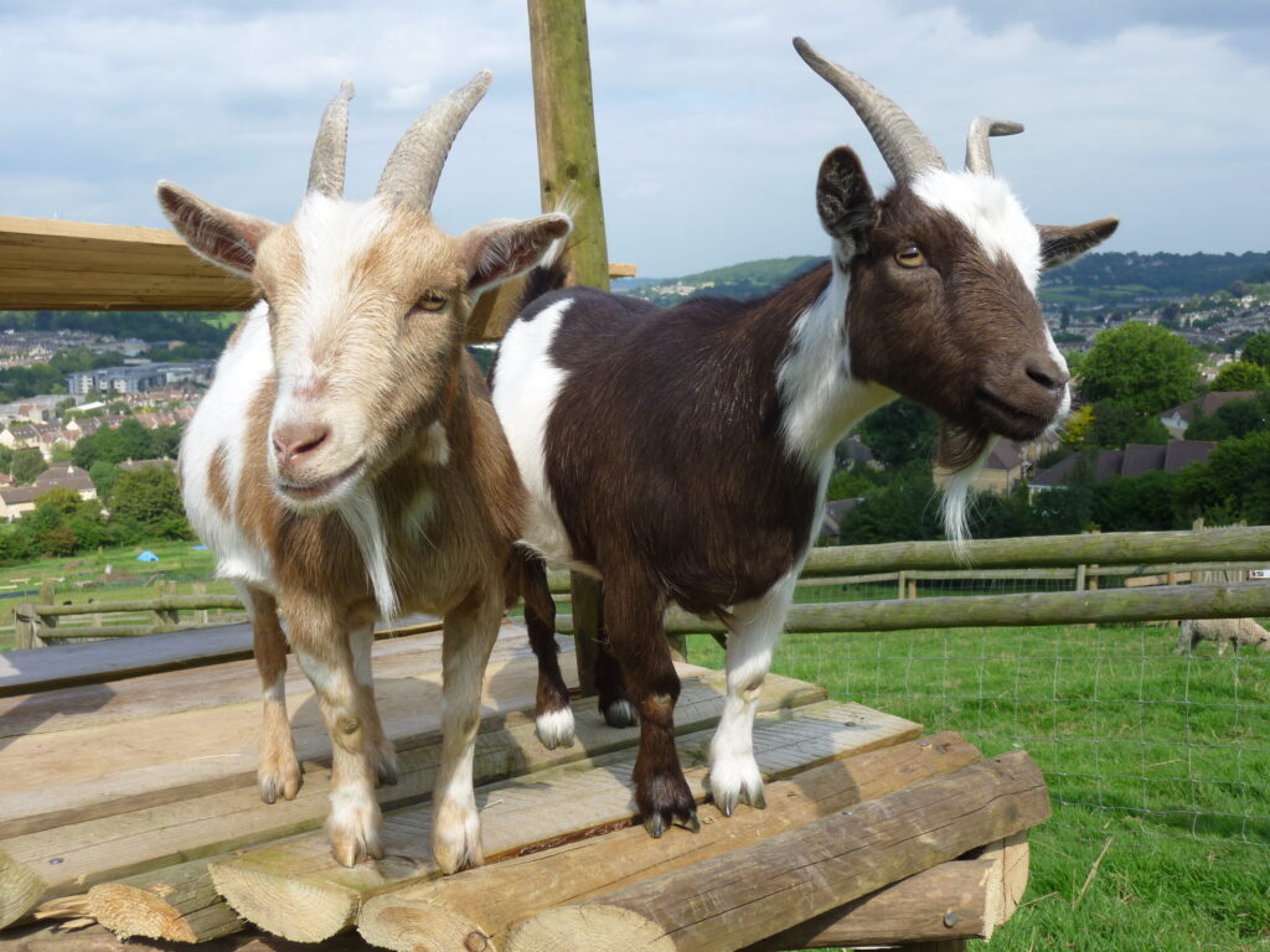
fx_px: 1284
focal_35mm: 35
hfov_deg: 52.6
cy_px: 476
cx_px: 635
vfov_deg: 40.7
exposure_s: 1/400
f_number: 3.8
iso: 80
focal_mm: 6.3
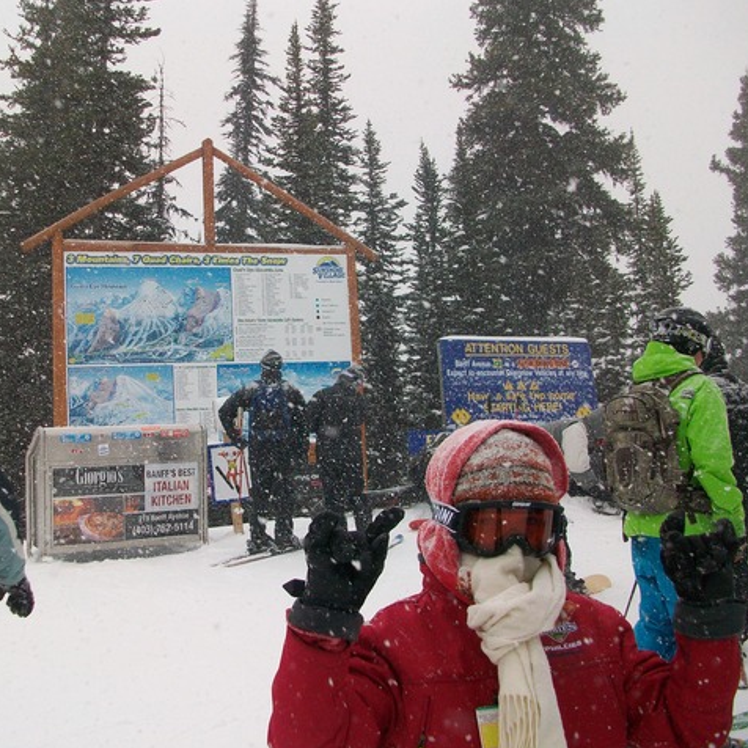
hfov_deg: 43.6
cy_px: 374
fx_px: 929
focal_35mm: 38
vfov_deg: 43.9
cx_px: 292
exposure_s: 1/400
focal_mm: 5.7
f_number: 2.8
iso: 64
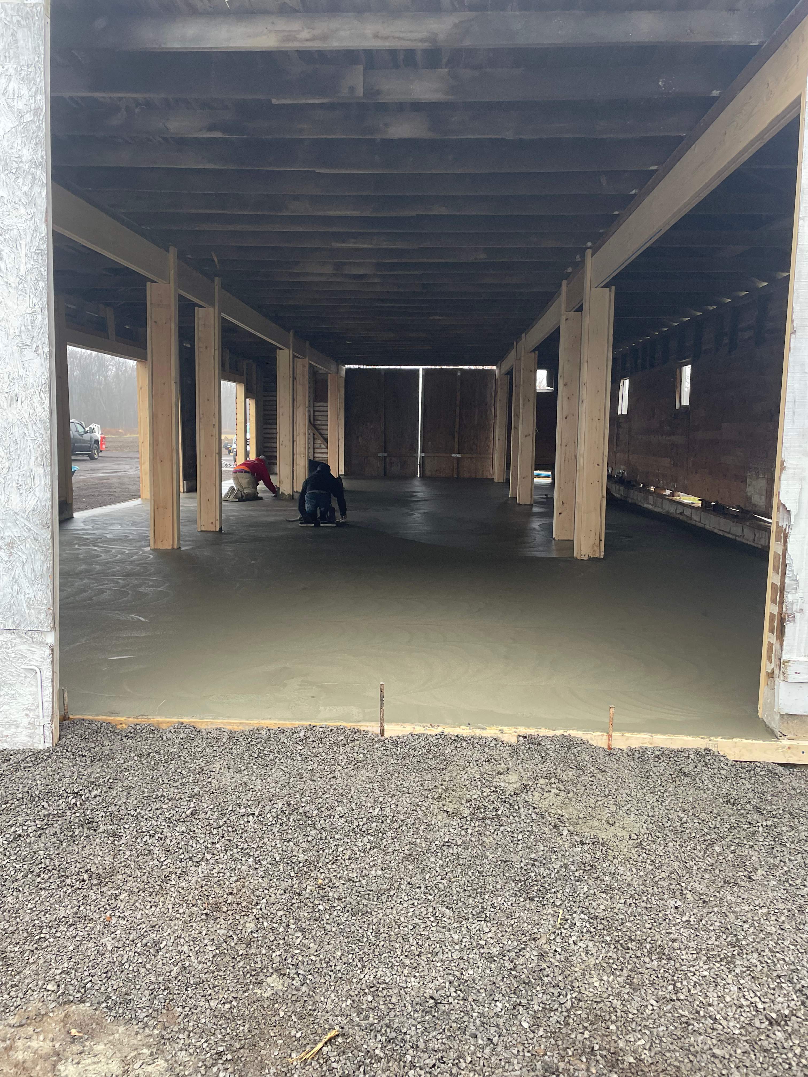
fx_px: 809
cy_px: 538
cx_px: 404
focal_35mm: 26
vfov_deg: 67.3
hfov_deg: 53.1
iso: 100
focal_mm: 4.2
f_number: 1.6
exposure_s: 1/121
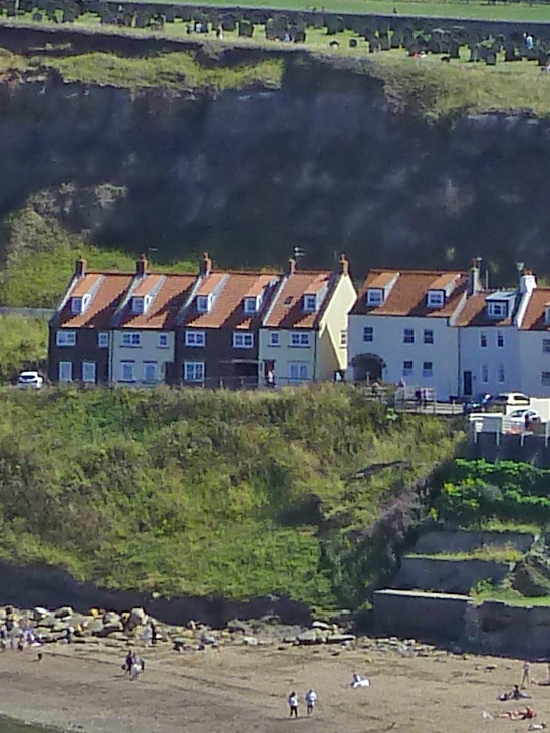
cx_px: 760
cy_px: 127
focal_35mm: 241
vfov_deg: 8.2
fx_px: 5103
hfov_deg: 6.1
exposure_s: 1/400
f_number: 5
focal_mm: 7.3
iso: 80
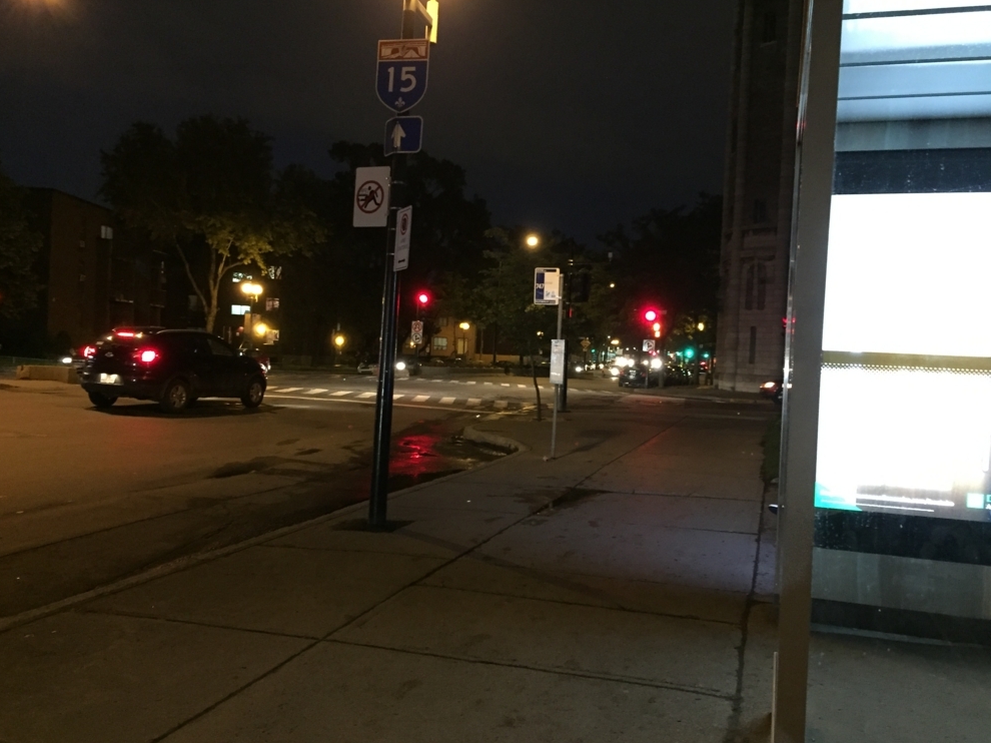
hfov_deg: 60.0
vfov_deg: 46.8
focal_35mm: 30
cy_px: 374
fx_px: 859
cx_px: 504
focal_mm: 4.15
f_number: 2.2
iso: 640
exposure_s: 1/15
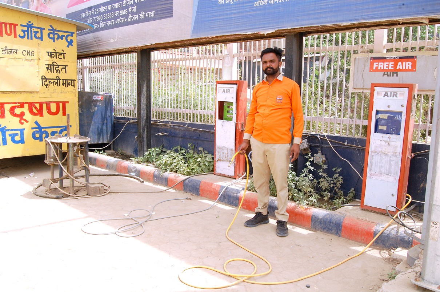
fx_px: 348
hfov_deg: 64.6
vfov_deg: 45.6
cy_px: 146
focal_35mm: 28
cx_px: 220
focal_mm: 19
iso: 400
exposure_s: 1/160
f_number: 13
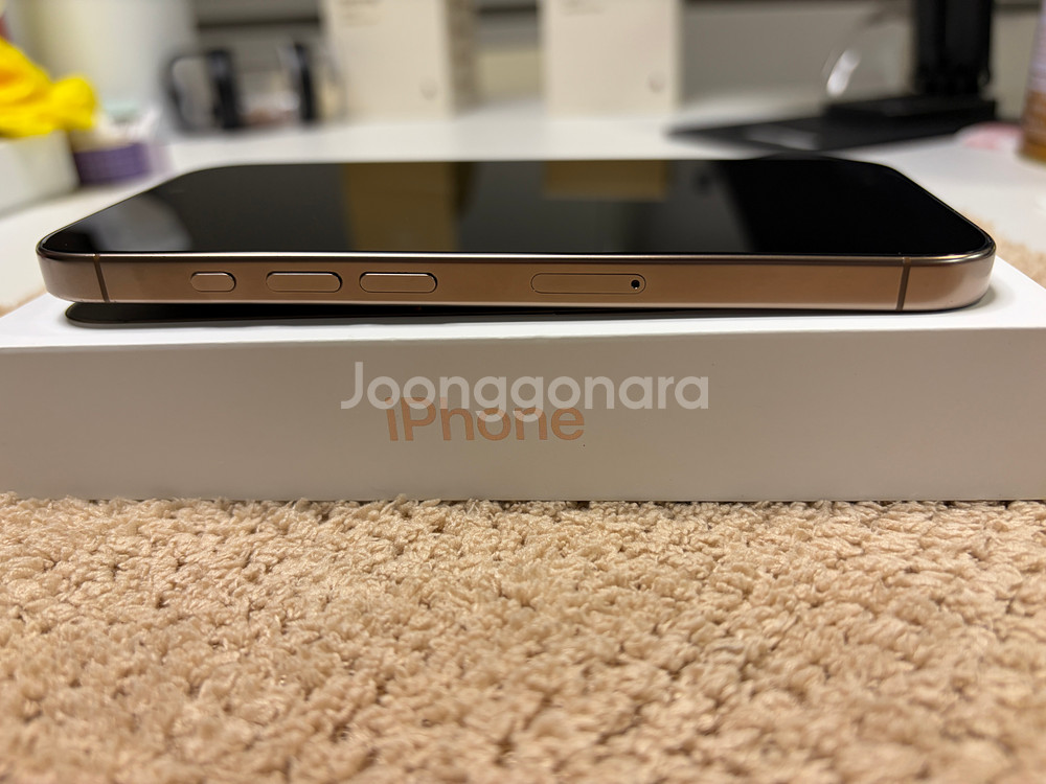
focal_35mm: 26
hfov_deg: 67.3
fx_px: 786
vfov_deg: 53.1
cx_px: 523
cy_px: 392
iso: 100
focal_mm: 5.96
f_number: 1.6
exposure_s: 1/60
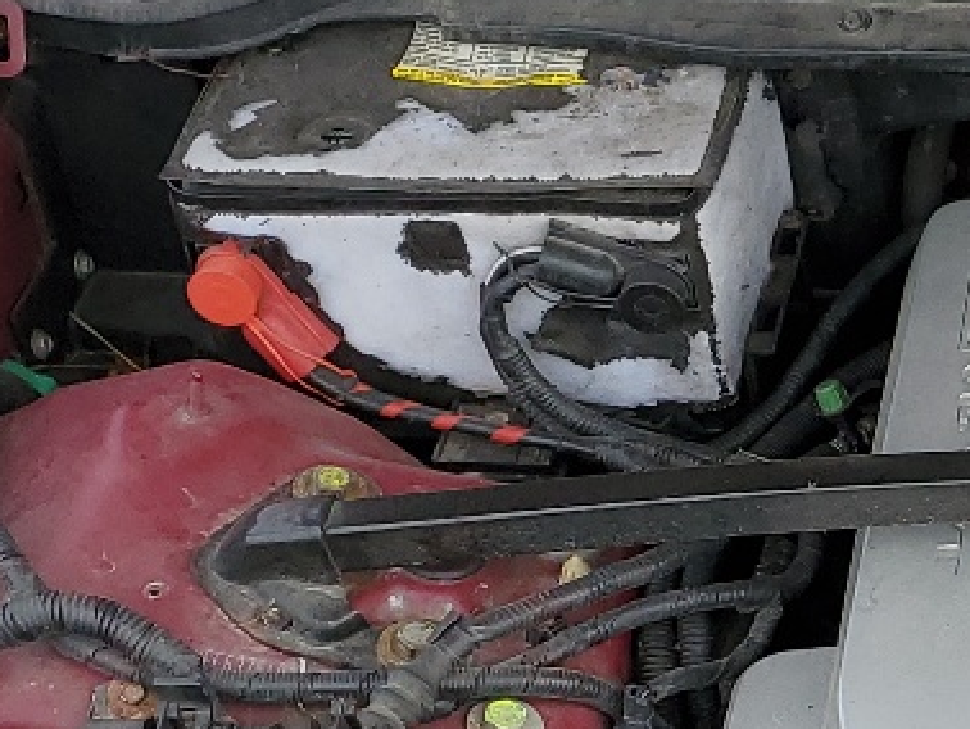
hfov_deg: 16.3
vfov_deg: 13.2
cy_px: 783
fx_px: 3084
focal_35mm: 110
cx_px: 1470
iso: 50
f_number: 1.5
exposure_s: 1/1111
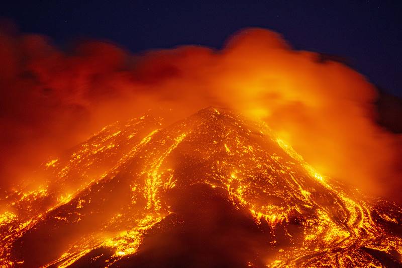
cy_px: 134
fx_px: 6698
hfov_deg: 3.4
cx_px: 201
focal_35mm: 600
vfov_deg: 2.3
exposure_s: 1.6
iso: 400
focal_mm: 600
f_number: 6.3
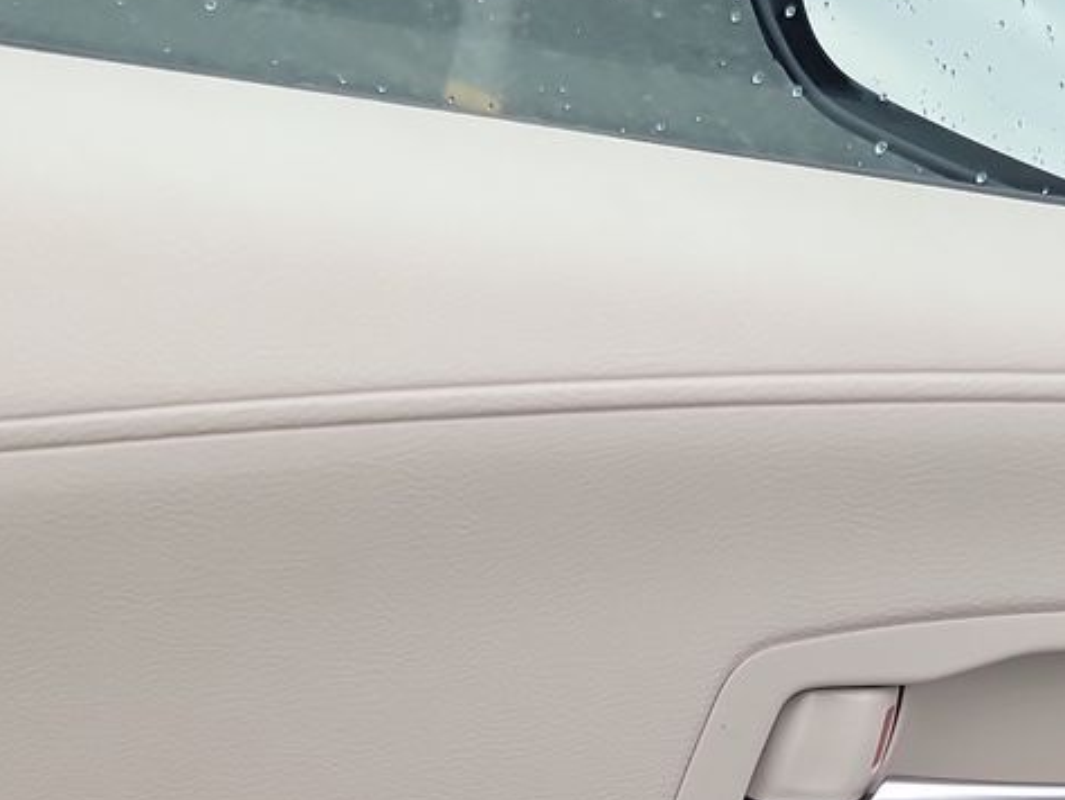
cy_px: 1135
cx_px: 85
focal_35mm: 81
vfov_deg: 16.8
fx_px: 2493
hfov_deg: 23.4
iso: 67
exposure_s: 1/119
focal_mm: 6.7
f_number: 1.8
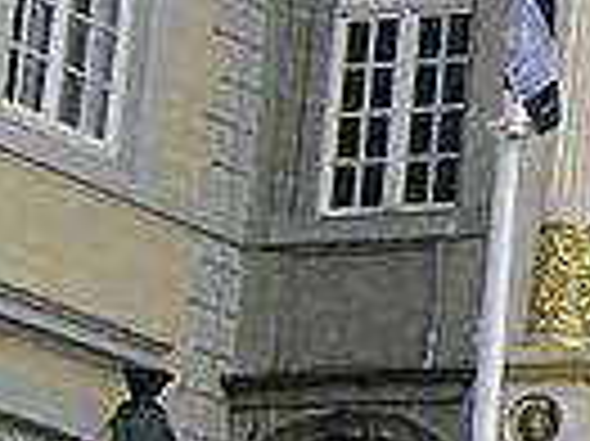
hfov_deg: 7.1
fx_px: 4444
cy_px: 178
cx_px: 1513
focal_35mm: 261
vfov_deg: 5.7
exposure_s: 1/400
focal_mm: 7.9
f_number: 4
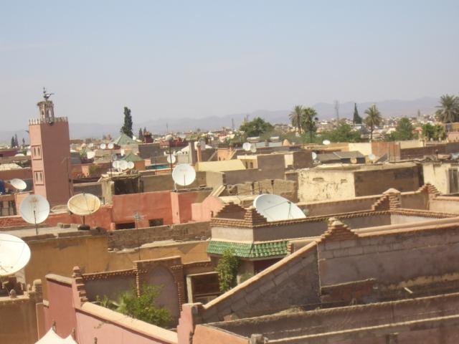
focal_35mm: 105
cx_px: 230
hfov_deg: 18.7
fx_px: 1392
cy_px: 172
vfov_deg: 14.1
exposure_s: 1/160
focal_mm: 17.4
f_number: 7.7
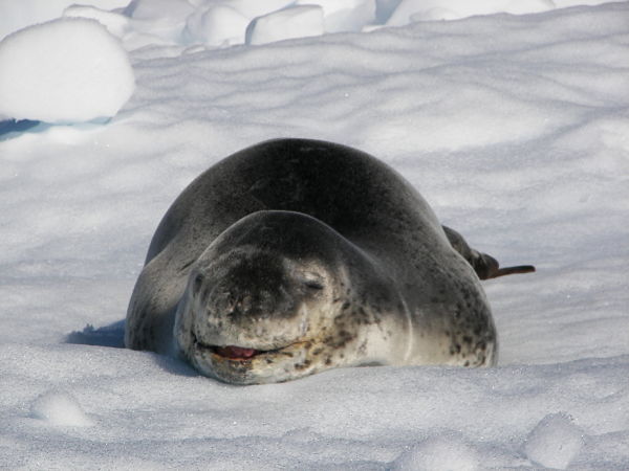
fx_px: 5379
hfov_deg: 6.7
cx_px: 314
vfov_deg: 5.0
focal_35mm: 296
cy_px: 236
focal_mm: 49.1
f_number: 7.1
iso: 50
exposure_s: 1/640
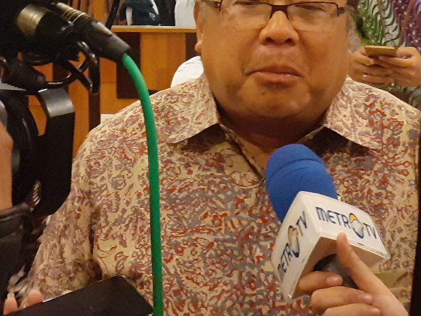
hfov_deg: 47.6
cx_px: 254
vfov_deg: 36.3
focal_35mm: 39
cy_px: 94
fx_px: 474
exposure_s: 1/25
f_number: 1.9
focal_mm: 3.6
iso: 400
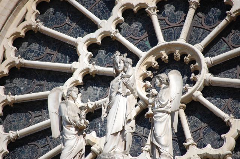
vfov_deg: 4.8
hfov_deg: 7.2
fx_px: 1899
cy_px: 80
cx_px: 120
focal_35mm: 285
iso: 200
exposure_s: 1/800
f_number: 7.1
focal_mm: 190
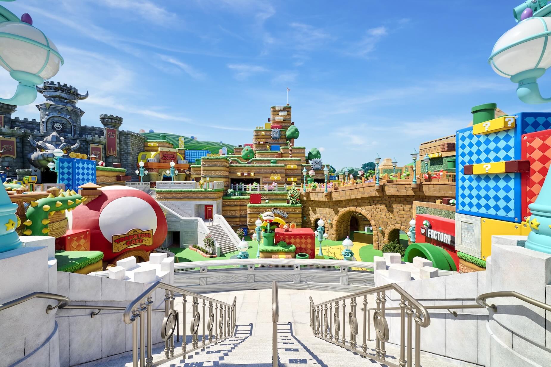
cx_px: 276
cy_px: 184
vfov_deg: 81.2
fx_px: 214
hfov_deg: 104.3
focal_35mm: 14
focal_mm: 14
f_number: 13
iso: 500
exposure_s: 1/160
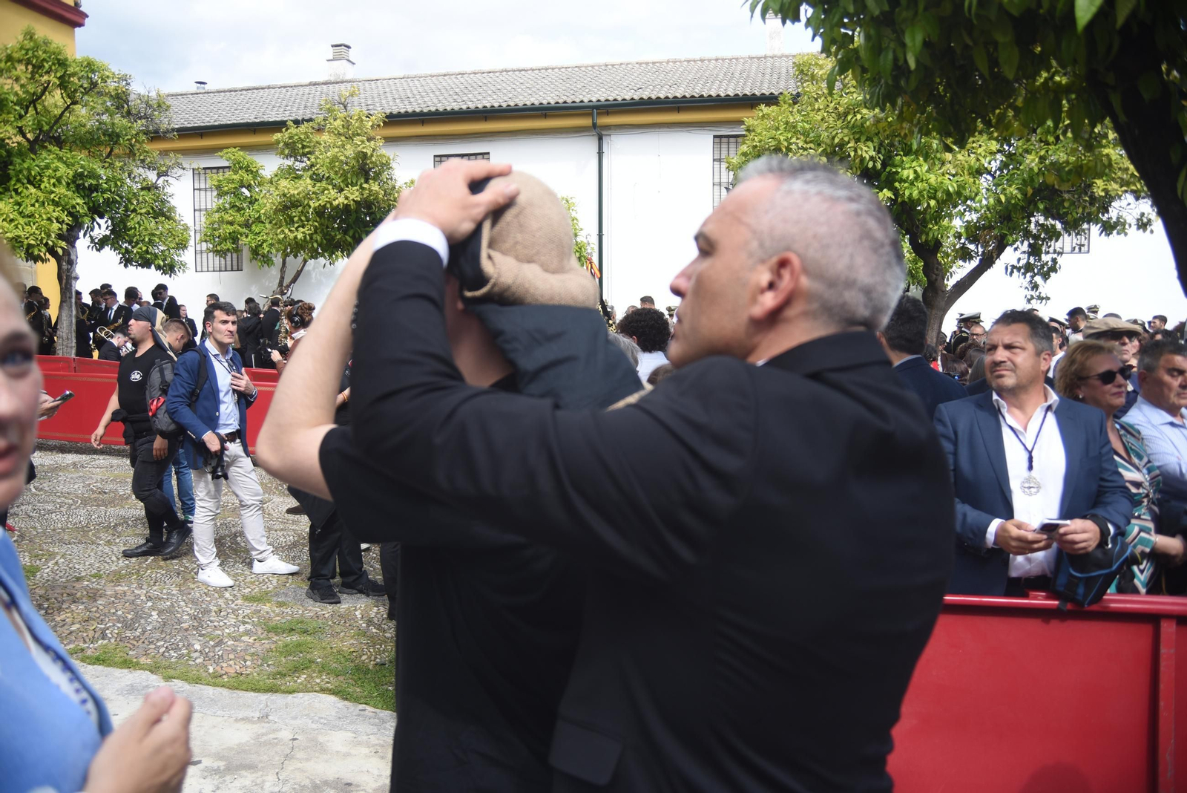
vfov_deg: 45.0
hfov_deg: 63.6
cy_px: 396
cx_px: 594
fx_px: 956
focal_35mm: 29
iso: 180
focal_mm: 29
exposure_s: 1/500
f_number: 5.6
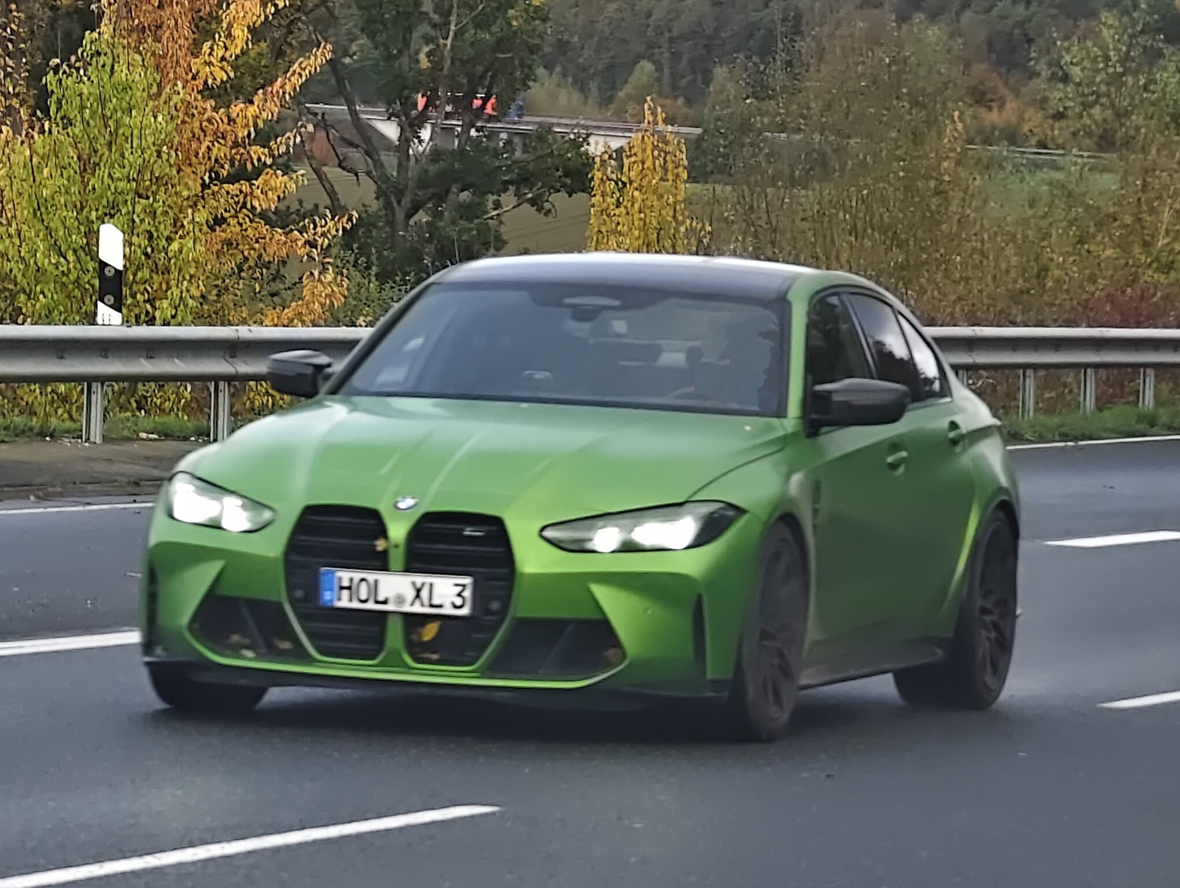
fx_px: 2902
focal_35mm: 85
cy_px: 444
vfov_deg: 17.4
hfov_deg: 23.0
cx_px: 590
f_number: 2.3
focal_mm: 22.5
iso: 500
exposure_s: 1/800
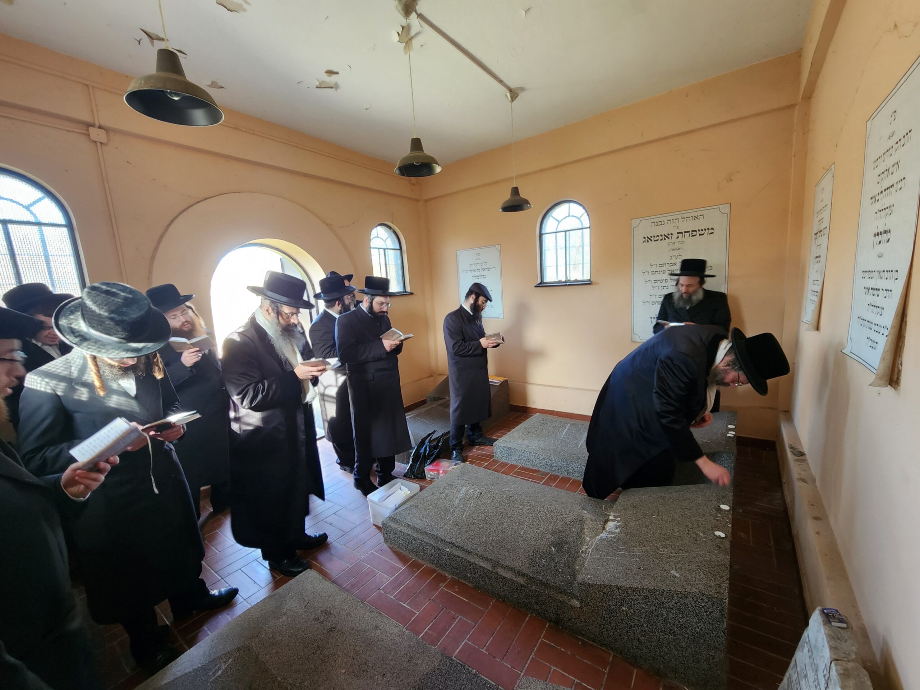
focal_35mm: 13
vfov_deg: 89.9
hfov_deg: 106.2
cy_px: 345
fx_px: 346
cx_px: 460
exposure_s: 1/30
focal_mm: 2.2
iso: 320
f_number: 2.2
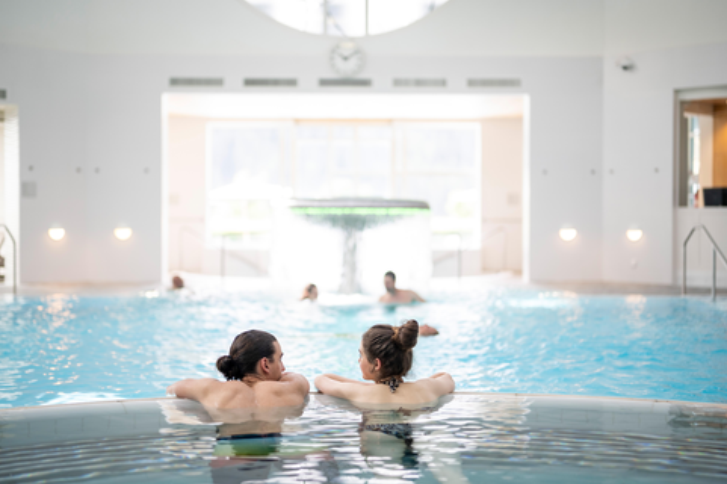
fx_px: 1049
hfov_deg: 38.2
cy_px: 247
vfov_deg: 26.0
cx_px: 354
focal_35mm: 52
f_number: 1.2
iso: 250
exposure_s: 1/500
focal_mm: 50
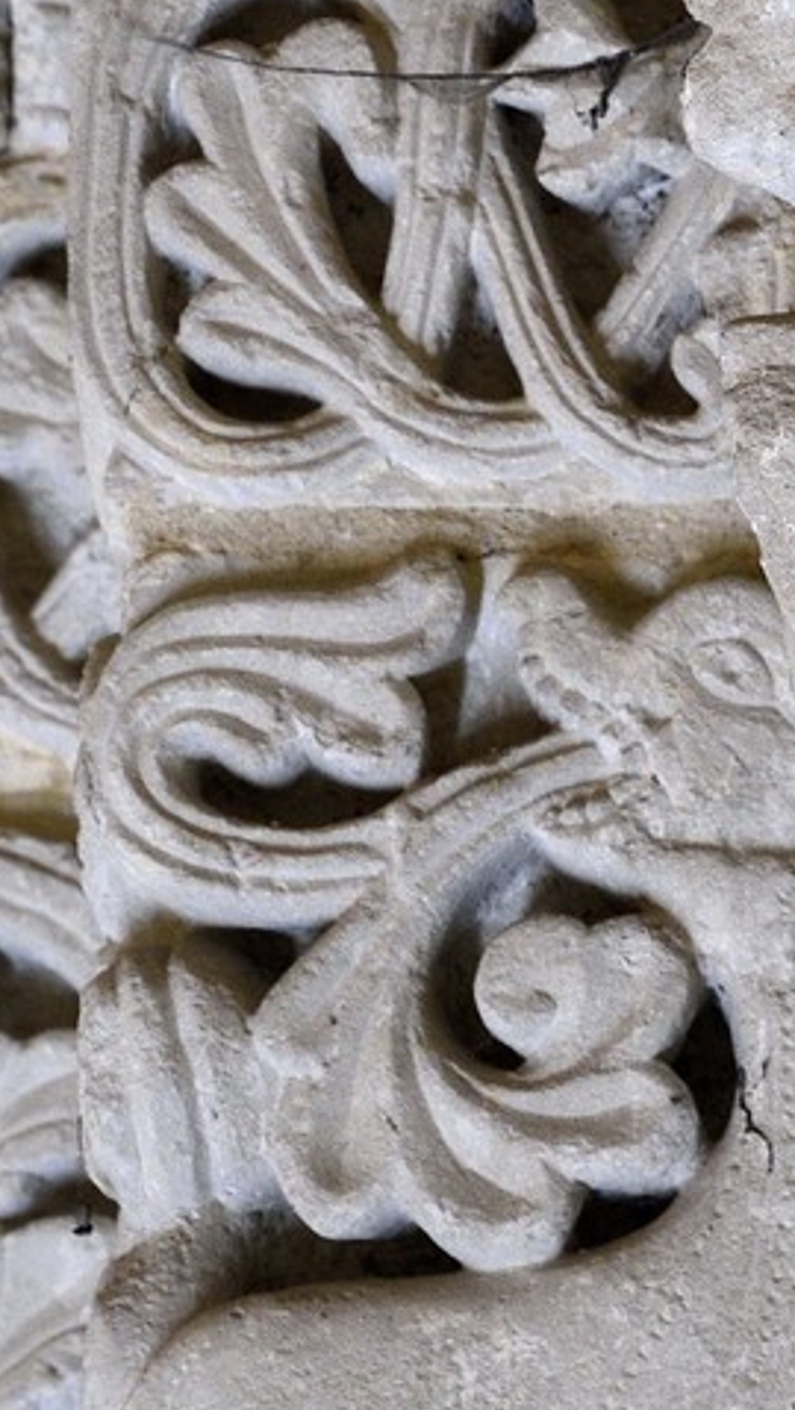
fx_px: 18970
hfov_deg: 2.4
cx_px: 2291
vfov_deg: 4.3
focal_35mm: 507
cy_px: 832
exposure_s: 1/10
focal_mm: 145
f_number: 5
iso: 1600
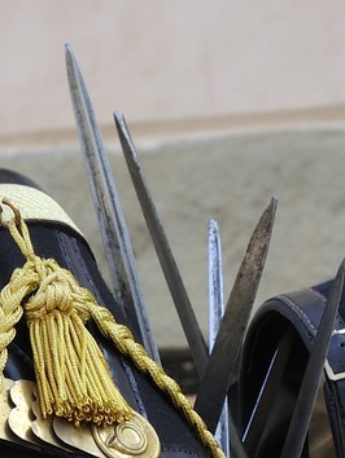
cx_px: 132
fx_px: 2880
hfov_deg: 6.9
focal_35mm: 217
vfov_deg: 8.5
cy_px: 1029
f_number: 7.1
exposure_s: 1/200
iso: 400
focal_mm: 50
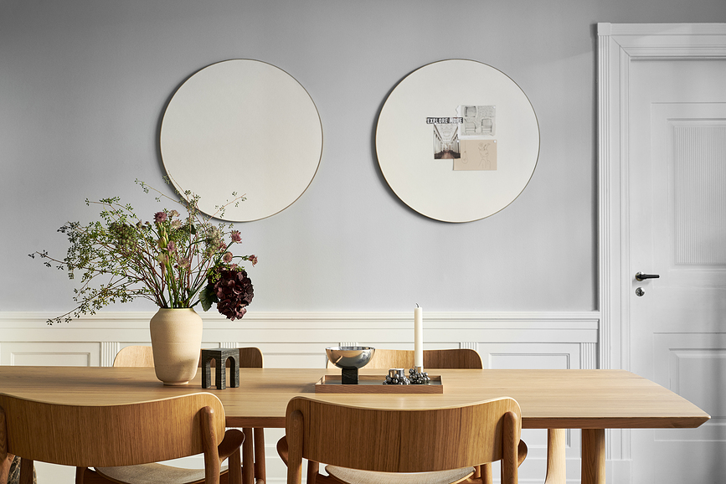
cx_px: 363
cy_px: 242
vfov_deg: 27.0
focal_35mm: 50
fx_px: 1008
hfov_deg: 39.6
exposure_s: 1
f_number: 9
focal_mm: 50
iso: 100
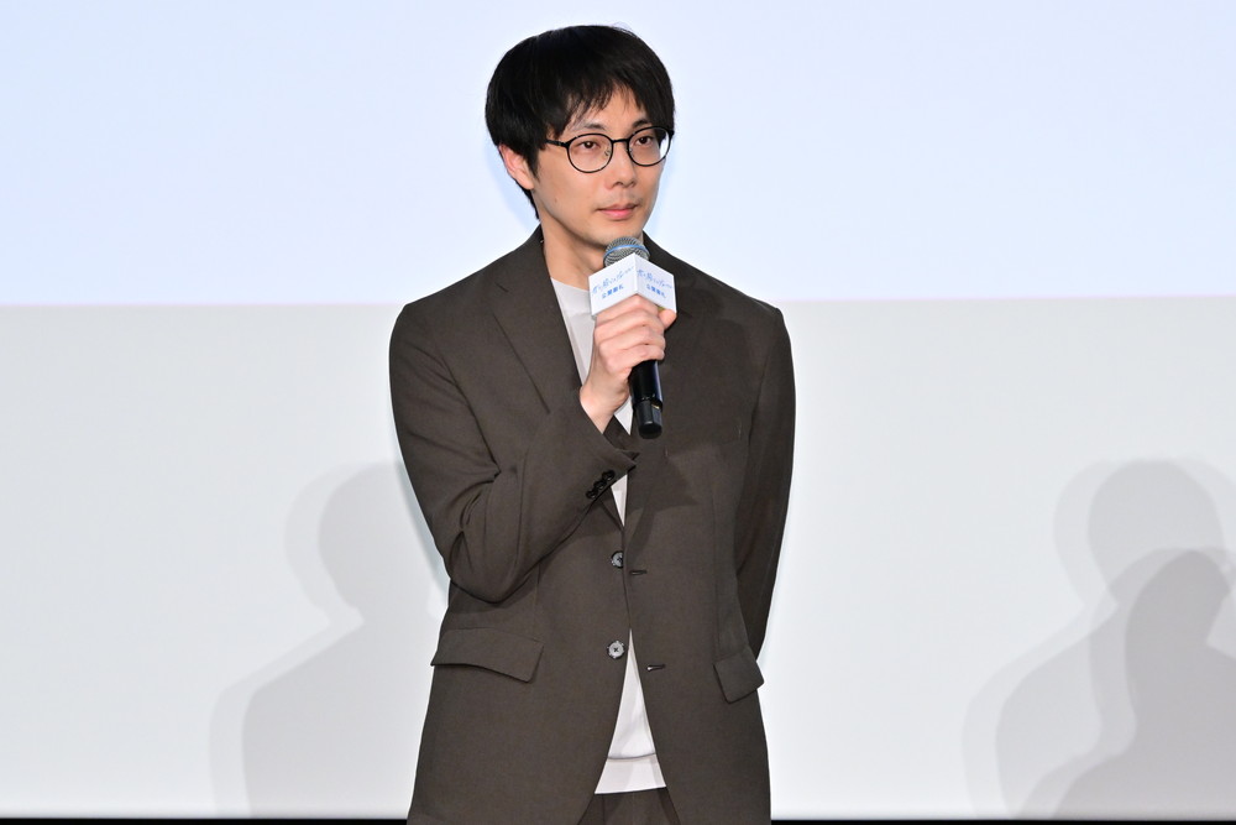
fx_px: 5082
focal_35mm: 148
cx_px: 618
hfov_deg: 13.9
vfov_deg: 9.3
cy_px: 412
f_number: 6.3
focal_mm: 99
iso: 3200
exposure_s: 1/200
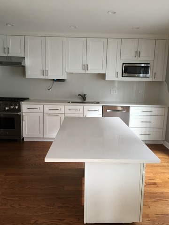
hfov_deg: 48.2
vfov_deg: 61.7
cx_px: 84
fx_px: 189
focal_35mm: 29
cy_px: 112
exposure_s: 1/30
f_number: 2.2
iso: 100
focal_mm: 4.15
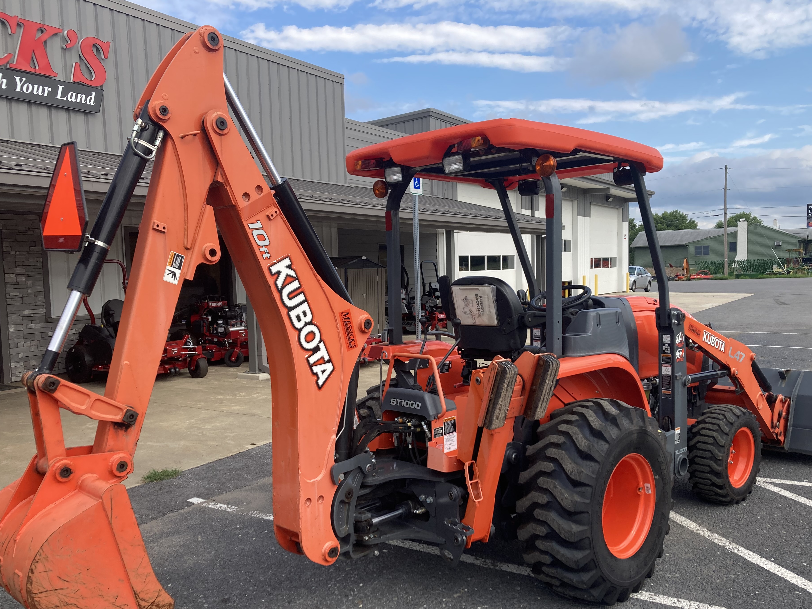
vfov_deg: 45.4
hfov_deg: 58.3
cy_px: 334
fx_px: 727
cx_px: 433
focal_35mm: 31
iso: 20
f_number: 1.8
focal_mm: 3.99
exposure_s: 1/823
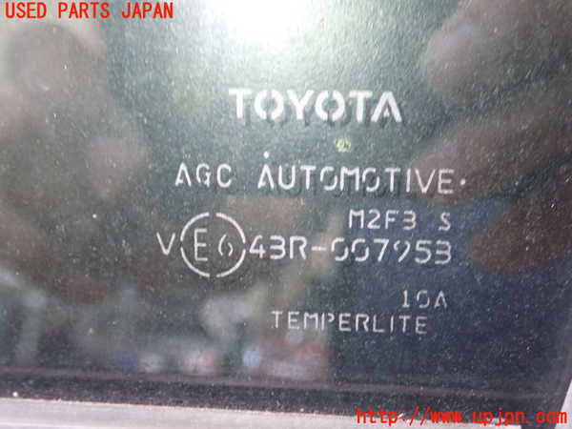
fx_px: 711
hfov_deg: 43.9
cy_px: 214
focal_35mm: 43
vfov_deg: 33.6
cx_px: 286
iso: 800
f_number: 2.9
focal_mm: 7.86
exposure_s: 1/30
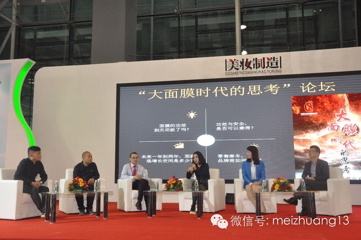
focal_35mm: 36
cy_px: 120
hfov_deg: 53.2
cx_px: 180
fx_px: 361
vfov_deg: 36.8
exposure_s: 1/160
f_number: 5.6
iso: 2500
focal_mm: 24
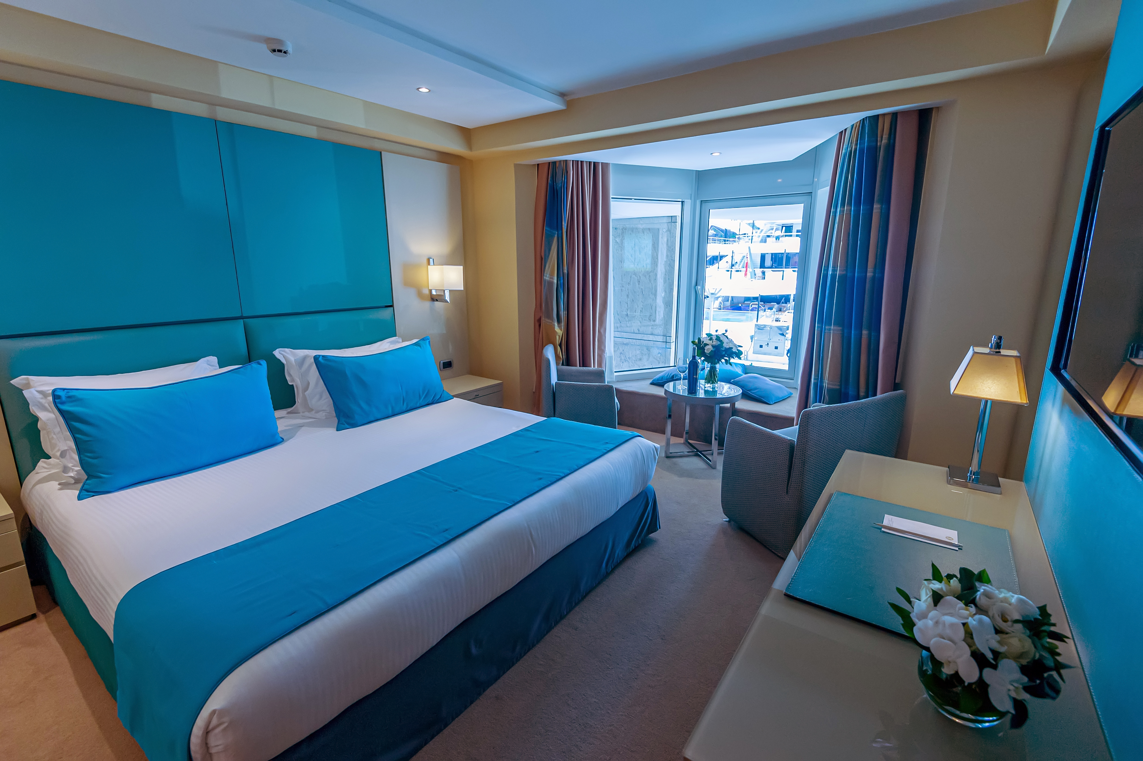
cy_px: 380
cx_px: 572
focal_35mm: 16
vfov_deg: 73.7
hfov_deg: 96.8
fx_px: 508
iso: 1600
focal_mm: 16
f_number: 5.6
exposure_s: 1/320
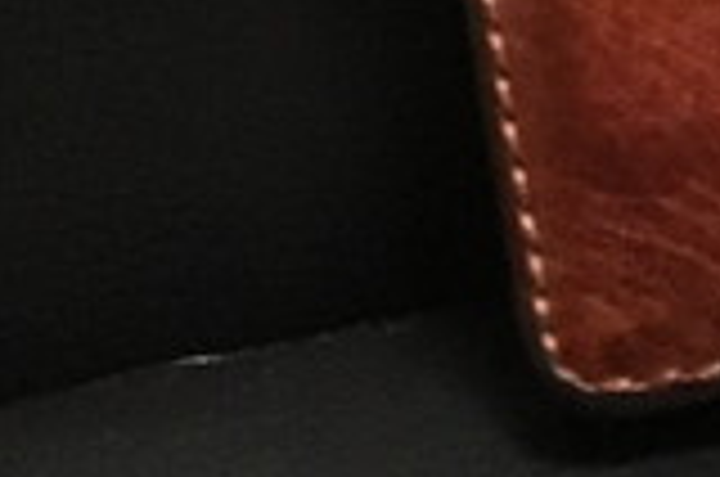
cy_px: -484
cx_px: 1764
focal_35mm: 170
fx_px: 3393
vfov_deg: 7.7
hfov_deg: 10.4
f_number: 2.2
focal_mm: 4.15
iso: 320
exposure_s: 1/15
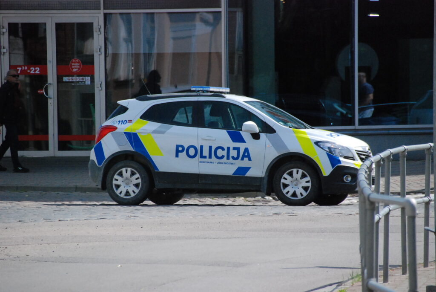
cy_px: 146
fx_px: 4546
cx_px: 218
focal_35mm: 375
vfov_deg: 3.7
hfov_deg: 5.5
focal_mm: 250
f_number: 6.3
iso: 1600
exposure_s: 1/2500
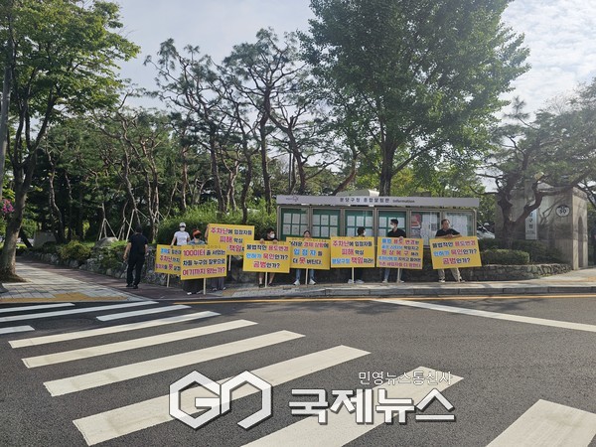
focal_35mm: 23
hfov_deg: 73.9
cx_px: 298
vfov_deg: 58.9
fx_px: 396
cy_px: 224
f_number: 1.7
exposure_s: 1/1002
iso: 10
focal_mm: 6.3
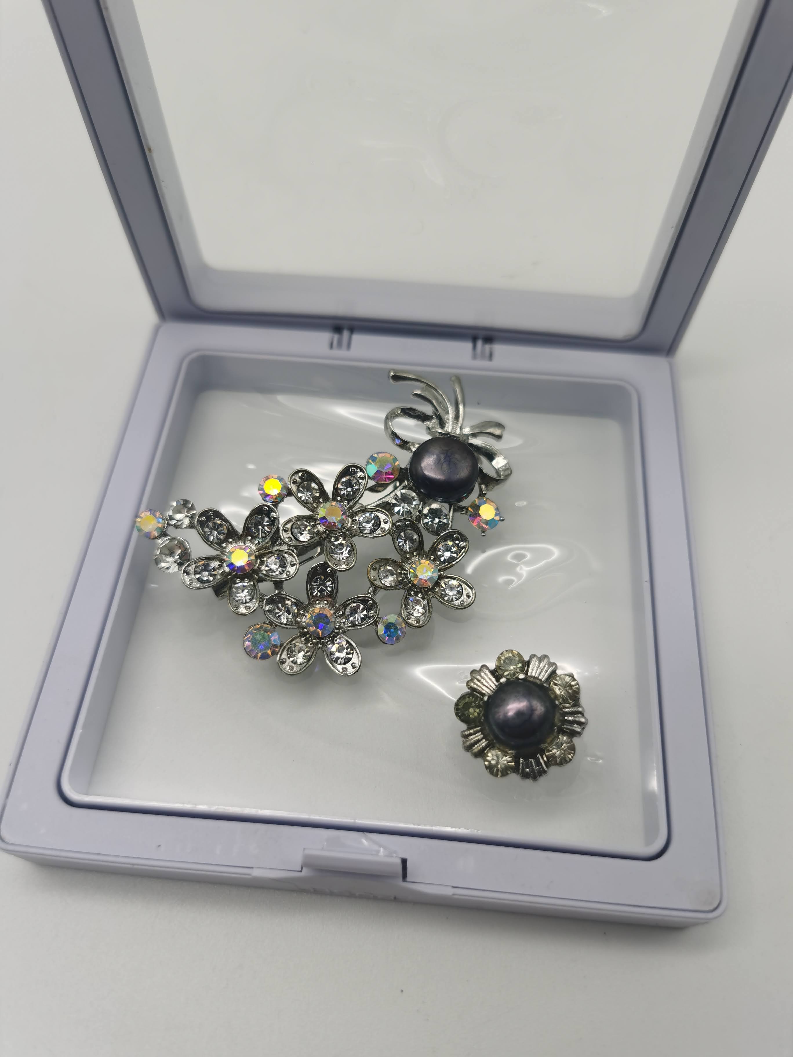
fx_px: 825
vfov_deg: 65.3
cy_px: 528
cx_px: 396
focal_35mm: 27
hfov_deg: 51.4
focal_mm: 5.56
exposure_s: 1/101
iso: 50
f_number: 1.6
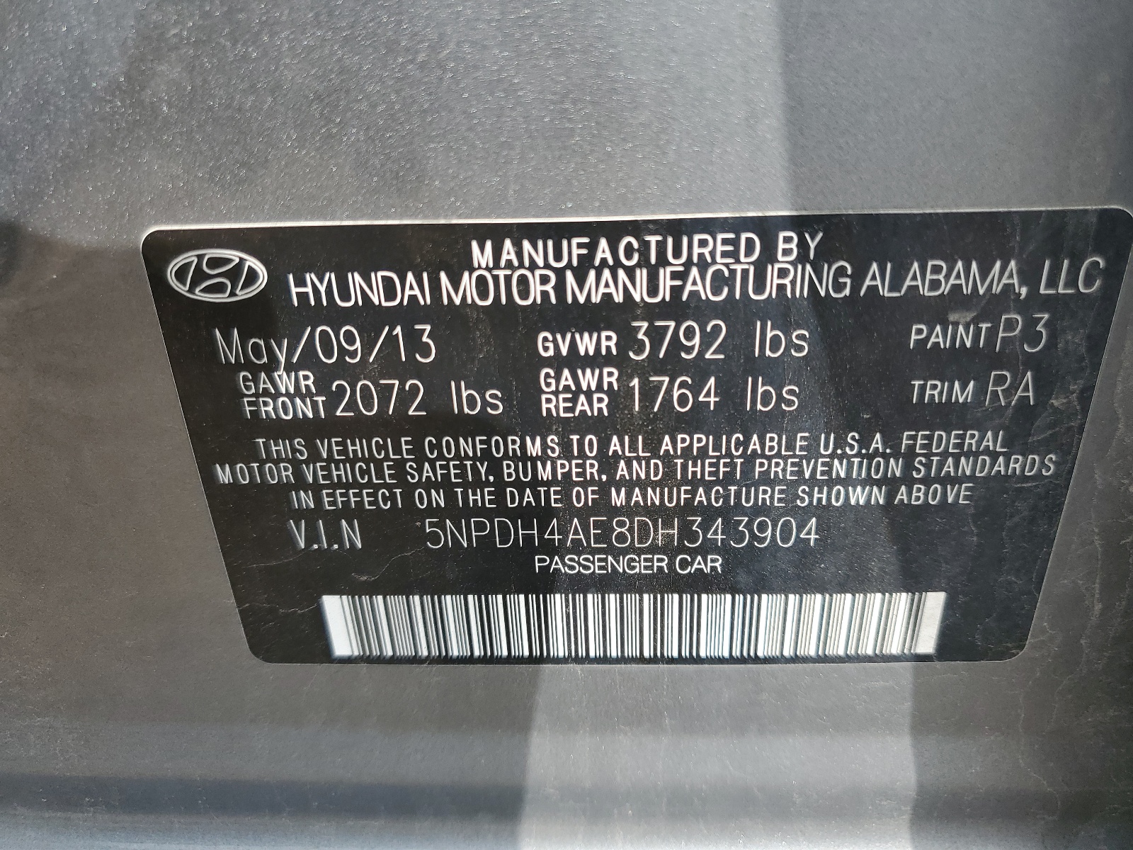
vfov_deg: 53.1
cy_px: 425
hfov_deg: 67.3
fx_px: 851
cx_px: 566
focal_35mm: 26
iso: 50
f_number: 1.5
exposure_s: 1/1111
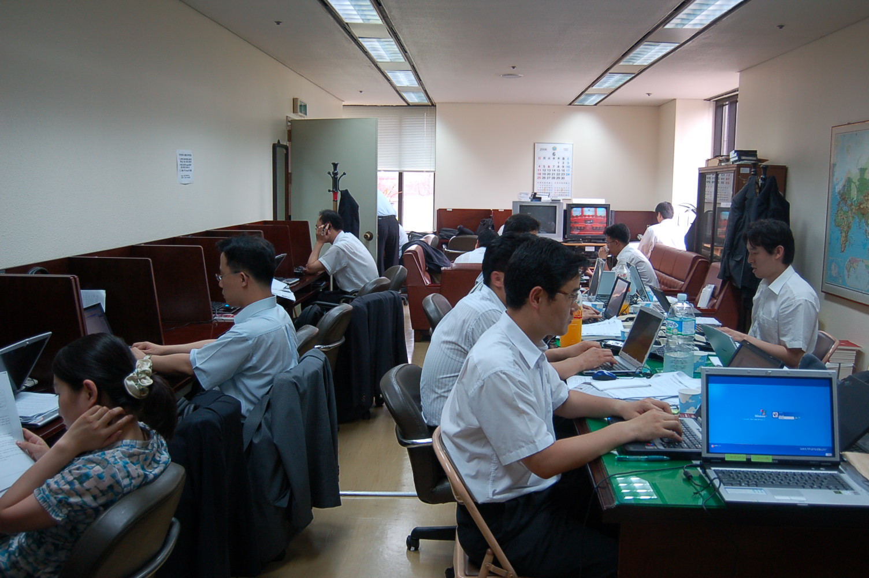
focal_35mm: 34
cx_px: 434
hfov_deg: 55.1
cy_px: 289
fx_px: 832
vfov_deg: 38.3
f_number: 3.8
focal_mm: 23
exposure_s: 1/50
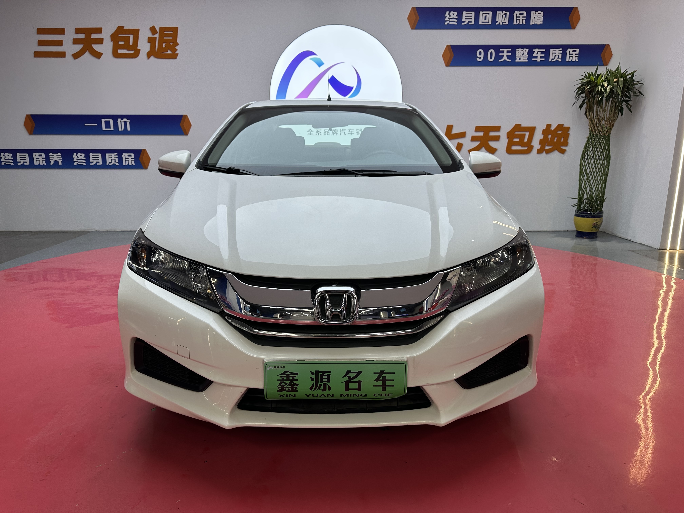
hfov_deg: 71.6
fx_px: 474
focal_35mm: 24
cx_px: 342
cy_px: 256
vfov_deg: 56.8
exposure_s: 1/199
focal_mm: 6.86
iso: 64
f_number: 1.78
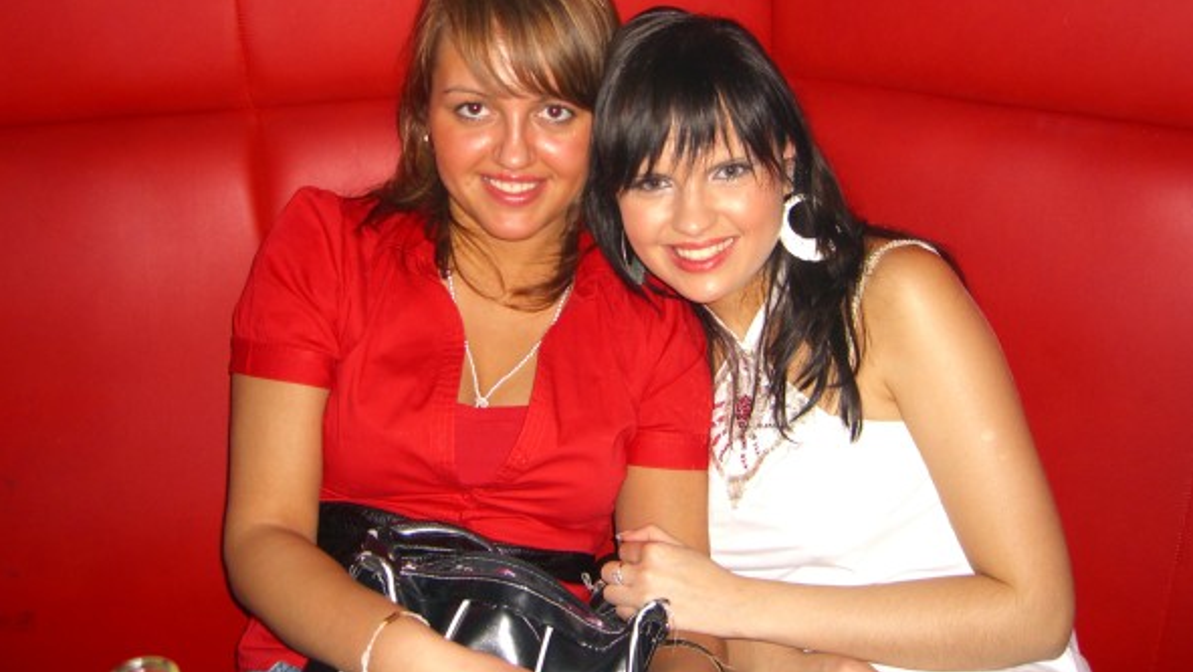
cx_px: 602
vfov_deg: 28.2
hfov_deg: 48.3
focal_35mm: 42
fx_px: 1329
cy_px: 224
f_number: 2.8
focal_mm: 7.9
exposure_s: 1/60
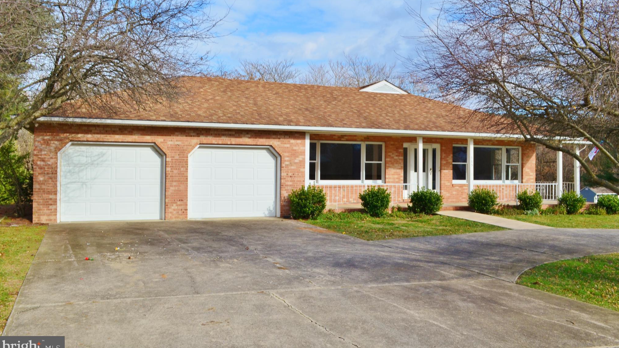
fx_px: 574
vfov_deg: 33.7
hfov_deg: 56.6
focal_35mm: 35
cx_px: 311
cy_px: 150
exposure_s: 1/250
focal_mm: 22
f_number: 10
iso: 220
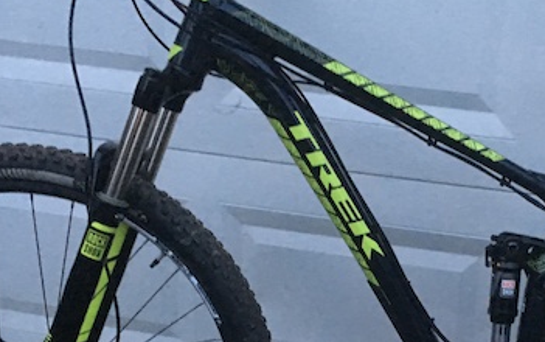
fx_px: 1041
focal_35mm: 70
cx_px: 385
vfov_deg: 18.3
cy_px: 322
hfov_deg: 29.0
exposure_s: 1/15
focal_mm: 4.15
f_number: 2.2
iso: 500
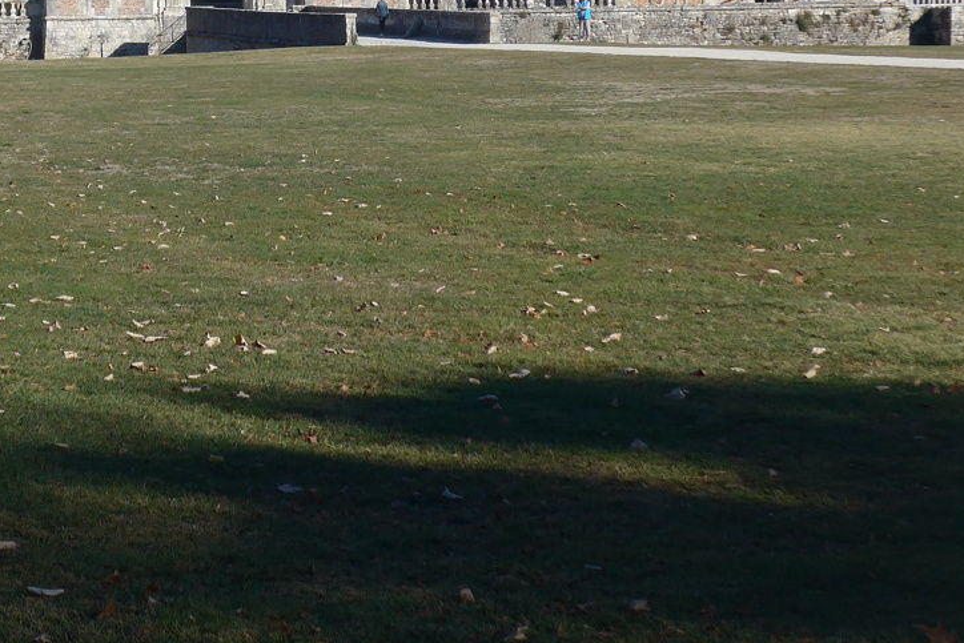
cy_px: -25
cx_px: 250
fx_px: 3000
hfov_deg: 18.2
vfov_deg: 12.1
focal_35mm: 112
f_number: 3.3
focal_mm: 10.7
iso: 80
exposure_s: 1/1000
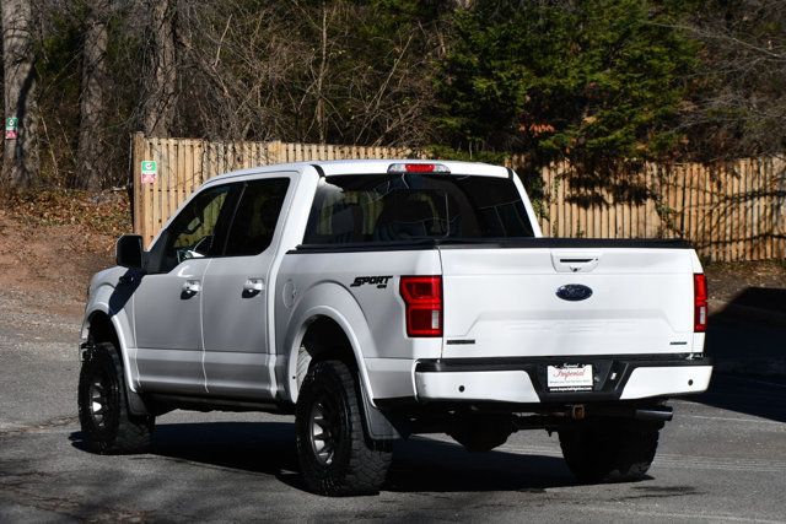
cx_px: 393
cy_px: 262
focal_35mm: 123
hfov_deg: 16.6
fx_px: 2686
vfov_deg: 11.2
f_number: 9
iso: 100
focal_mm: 82
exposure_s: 1/320
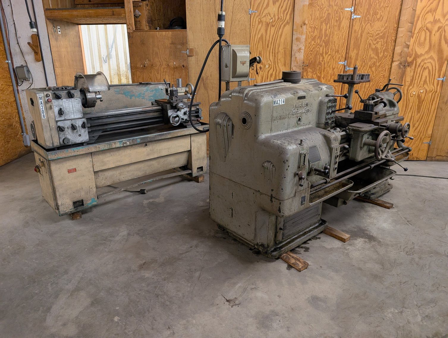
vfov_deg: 56.9
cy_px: 169
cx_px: 224
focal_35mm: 24
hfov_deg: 71.5
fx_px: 311
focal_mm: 6.9
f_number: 1.68
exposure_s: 1/133
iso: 580
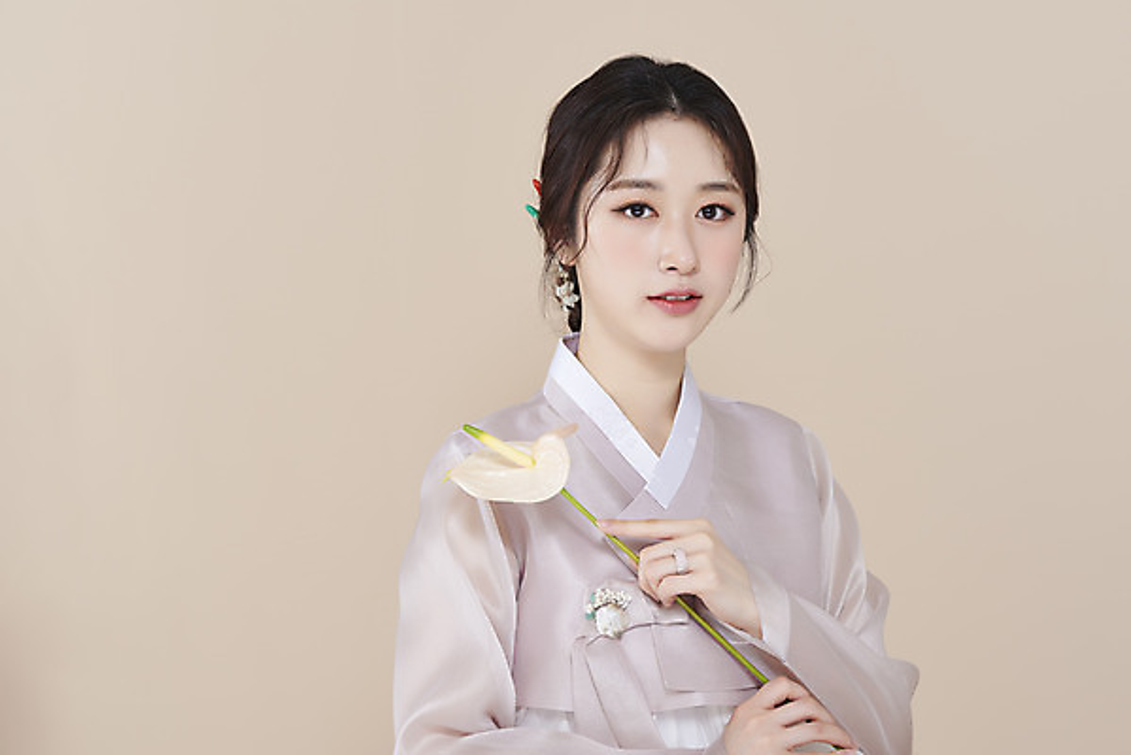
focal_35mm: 105
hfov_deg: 19.4
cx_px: 566
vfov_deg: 13.1
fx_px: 3300
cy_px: 378
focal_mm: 105
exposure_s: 1/125
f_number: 11
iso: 64
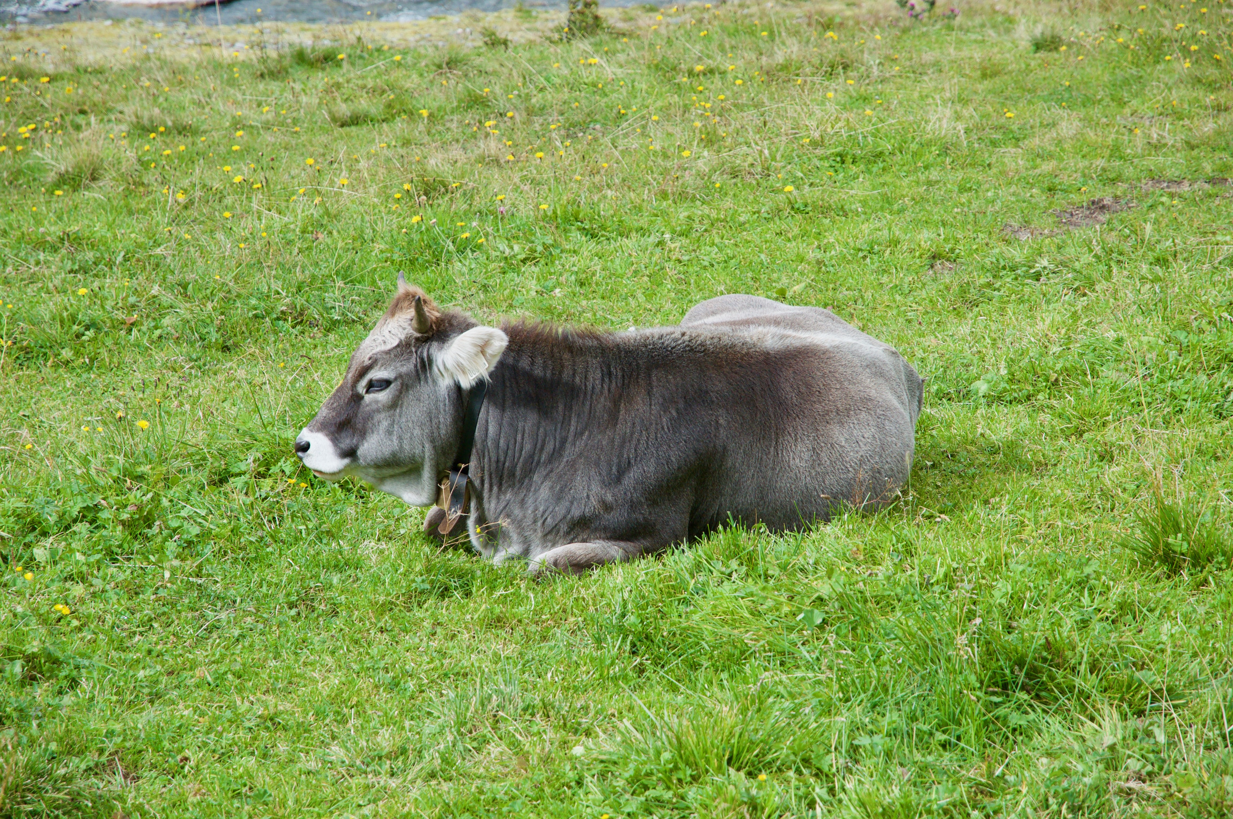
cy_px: 410
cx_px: 616
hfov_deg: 16.1
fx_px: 4362
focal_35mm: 128
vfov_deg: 10.7
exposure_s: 1/500
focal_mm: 85
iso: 400
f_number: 5.6
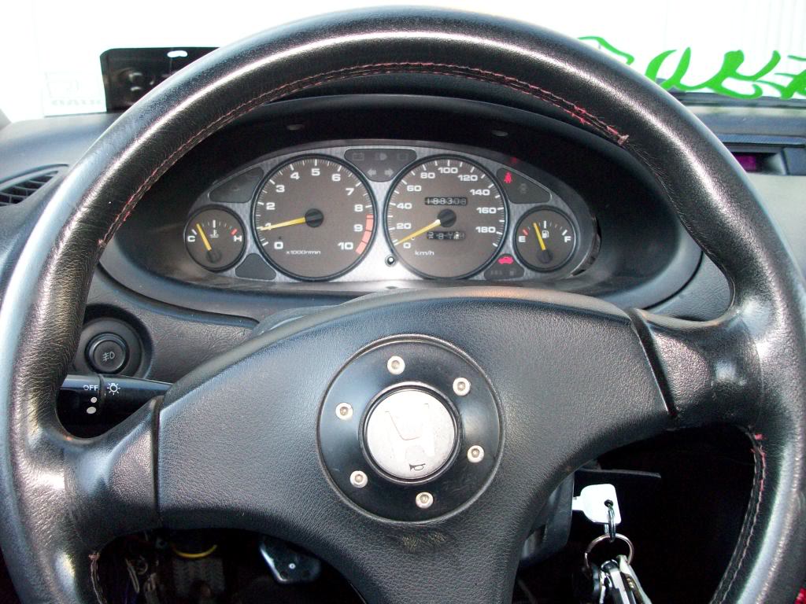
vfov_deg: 41.8
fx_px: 792
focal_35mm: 34
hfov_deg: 54.0
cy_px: 302
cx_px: 403
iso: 160
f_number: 2.8
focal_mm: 5.7
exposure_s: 1/60
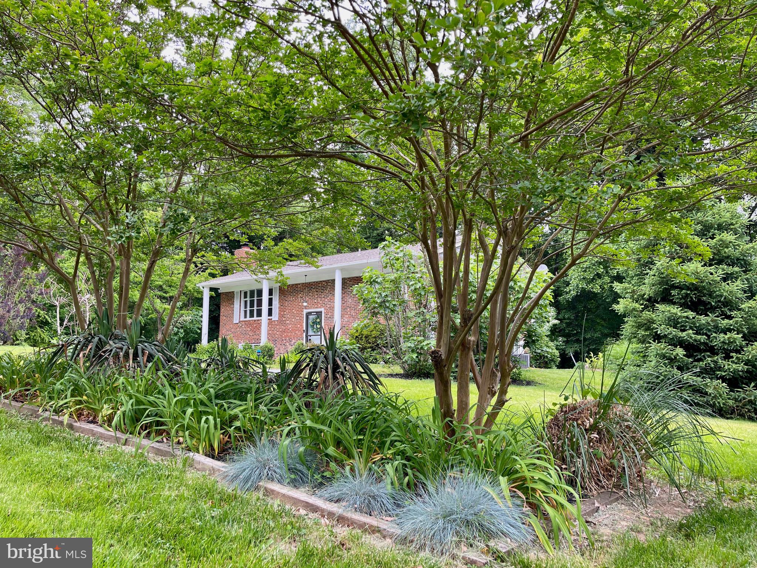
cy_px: 284
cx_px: 378
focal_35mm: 26
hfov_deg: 67.3
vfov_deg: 53.1
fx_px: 569
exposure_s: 1/121
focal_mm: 5.1
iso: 40
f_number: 1.6
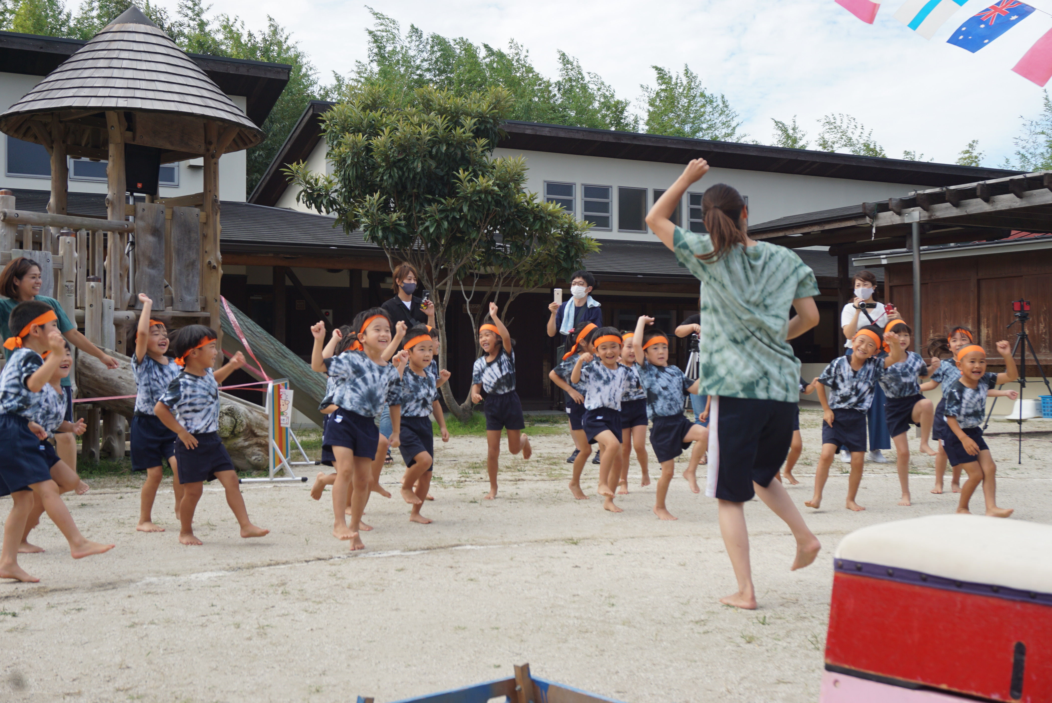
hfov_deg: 47.9
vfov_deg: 33.1
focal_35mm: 40
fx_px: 1184
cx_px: 526
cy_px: 352
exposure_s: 1/200
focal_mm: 27
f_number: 6.3
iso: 100
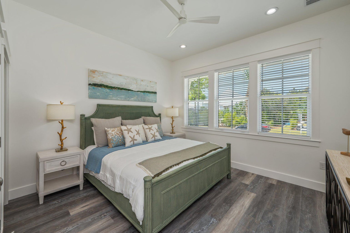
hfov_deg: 104.3
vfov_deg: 81.1
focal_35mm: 14
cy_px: 116
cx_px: 175
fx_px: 136
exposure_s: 1/30
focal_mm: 14
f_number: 9
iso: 100
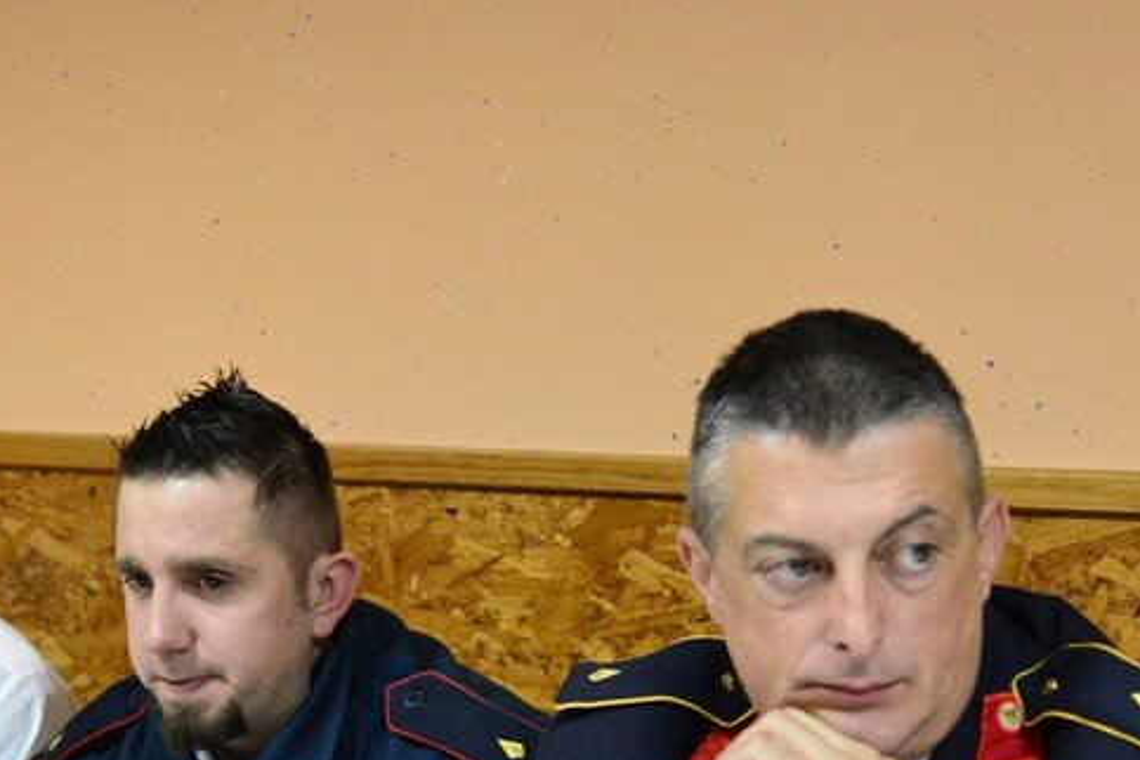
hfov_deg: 23.3
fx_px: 2755
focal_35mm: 87
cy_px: 637
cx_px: 437
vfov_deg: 15.6
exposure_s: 1/80
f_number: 4
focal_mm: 50
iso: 6400
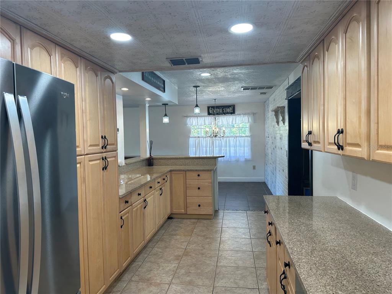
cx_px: 196
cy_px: 147
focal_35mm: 24
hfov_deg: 71.6
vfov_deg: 56.8
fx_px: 272
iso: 100
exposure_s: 1/120
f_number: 1.78
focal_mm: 6.86
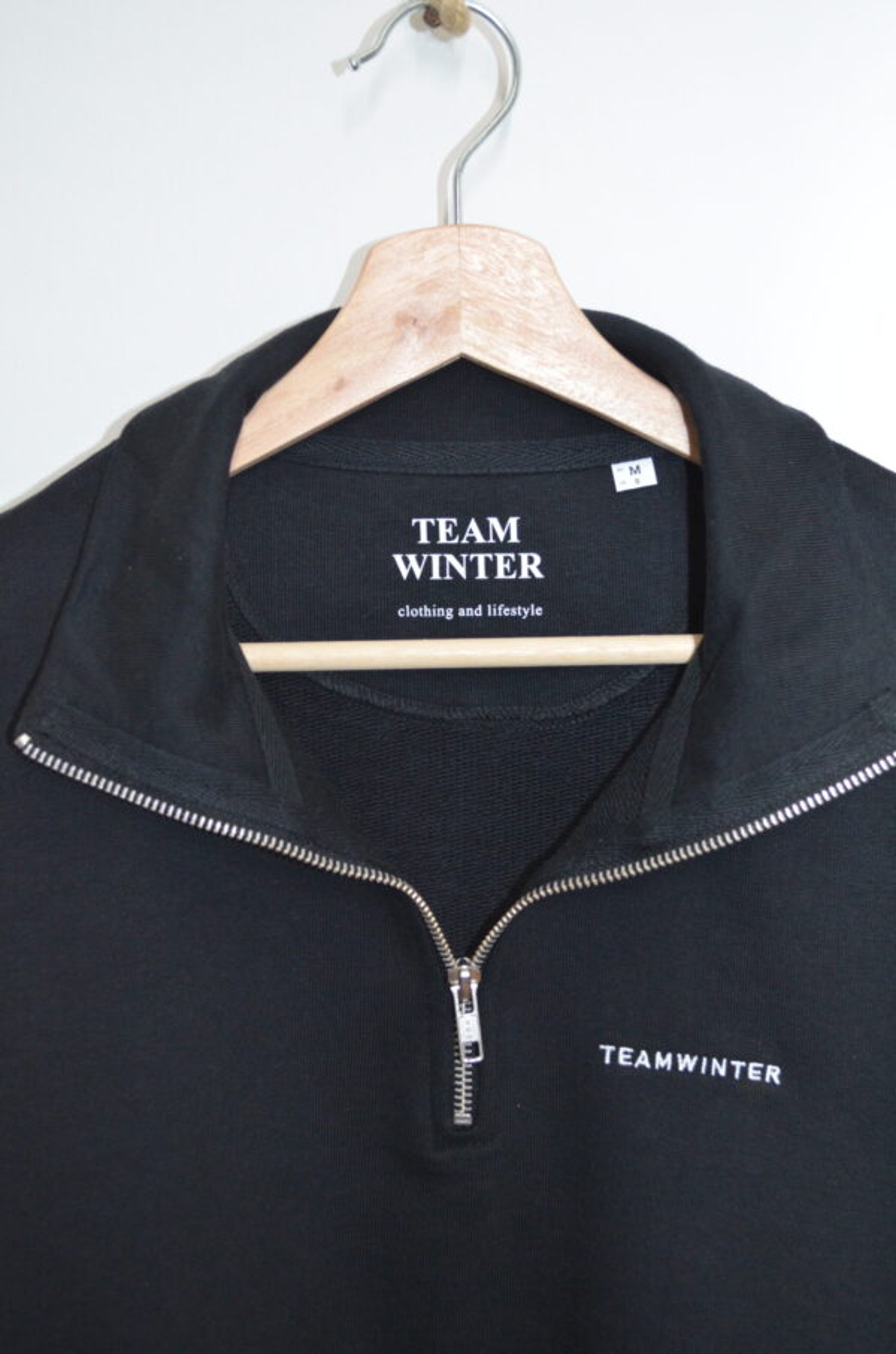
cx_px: 448
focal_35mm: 52
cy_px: 677
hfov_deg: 25.6
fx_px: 1969
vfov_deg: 37.9
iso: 1600
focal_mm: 35
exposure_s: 1/60
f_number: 5
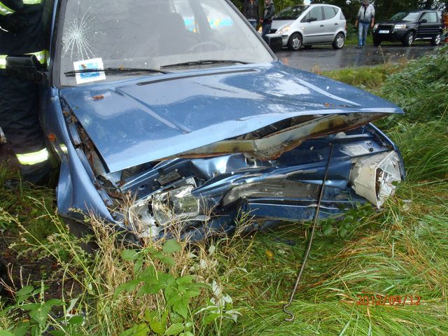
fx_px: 362
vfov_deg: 49.7
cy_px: 168
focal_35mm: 28
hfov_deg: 63.4
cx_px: 224
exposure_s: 1/30
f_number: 3.9
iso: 250
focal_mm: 5
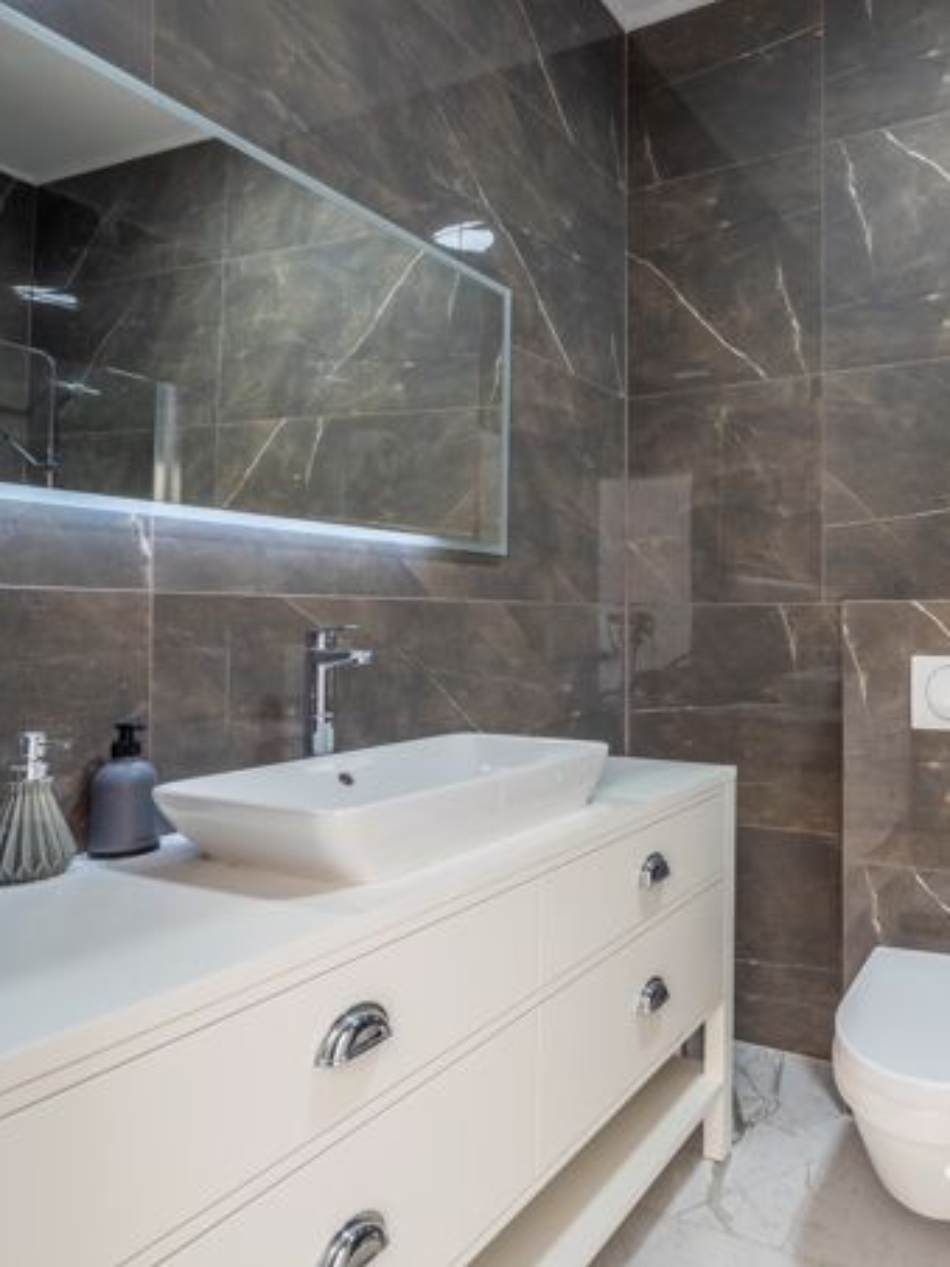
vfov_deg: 79.0
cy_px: 611
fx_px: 768
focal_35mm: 21
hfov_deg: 57.8
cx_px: 783
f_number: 5.6
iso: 100
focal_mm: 14
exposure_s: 1/6
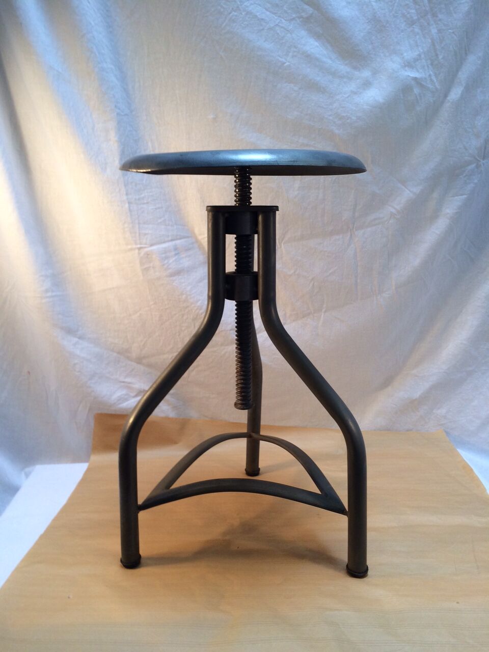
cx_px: 244
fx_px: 546
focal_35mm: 29
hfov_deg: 48.2
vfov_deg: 61.7
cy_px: 326
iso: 64
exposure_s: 1/100
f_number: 2.2
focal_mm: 4.15
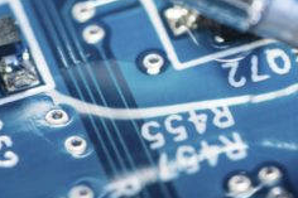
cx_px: 359
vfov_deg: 3.0
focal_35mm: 456
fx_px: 3772
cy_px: -136
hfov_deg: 4.5
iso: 160
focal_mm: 105
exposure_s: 1/200
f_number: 9
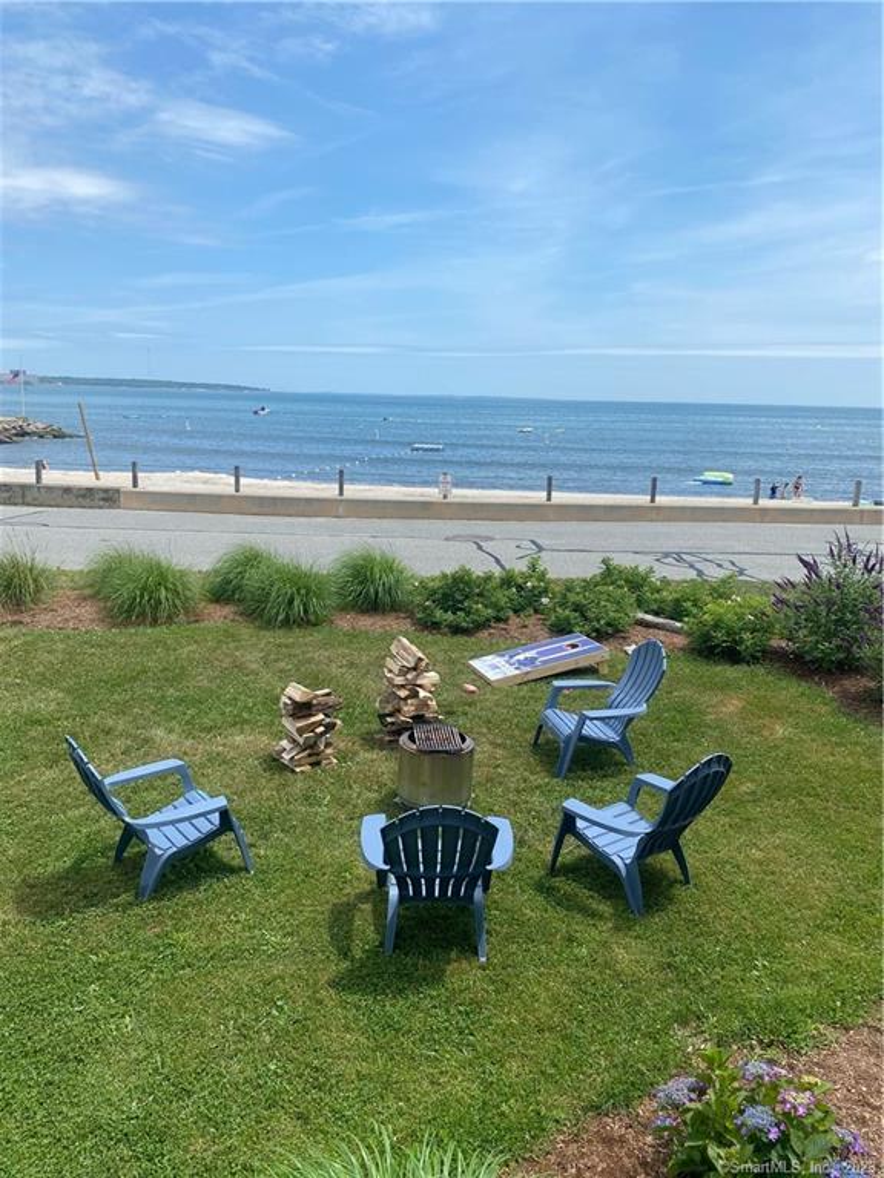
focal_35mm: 26
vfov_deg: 67.3
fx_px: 885
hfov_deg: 53.1
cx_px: 442
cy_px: 589
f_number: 1.8
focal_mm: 4.25
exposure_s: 1/2890
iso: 32
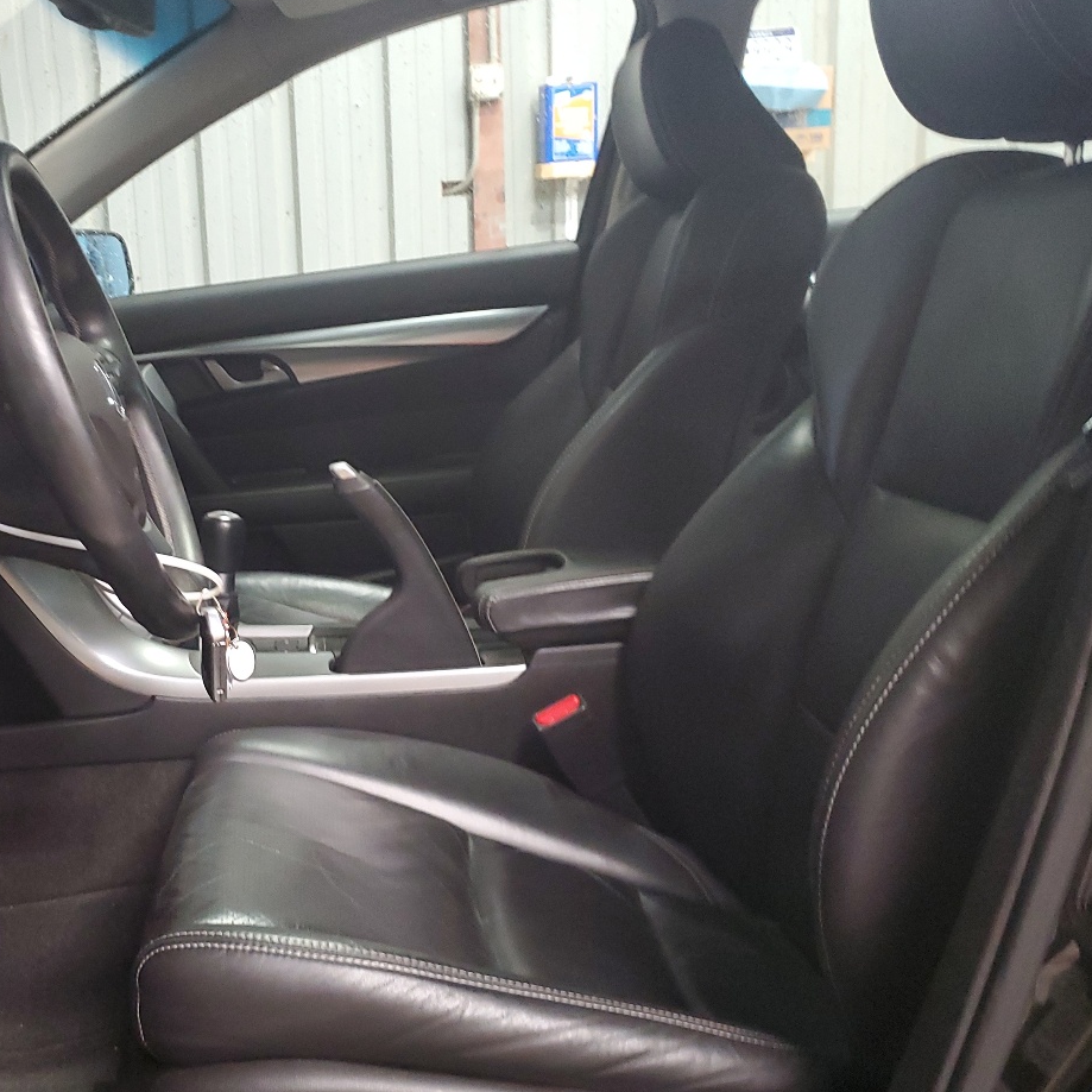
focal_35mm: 40
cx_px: 260
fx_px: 1428
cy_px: 612
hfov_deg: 40.6
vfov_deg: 41.8
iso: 304
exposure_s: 1/15
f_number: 1.5
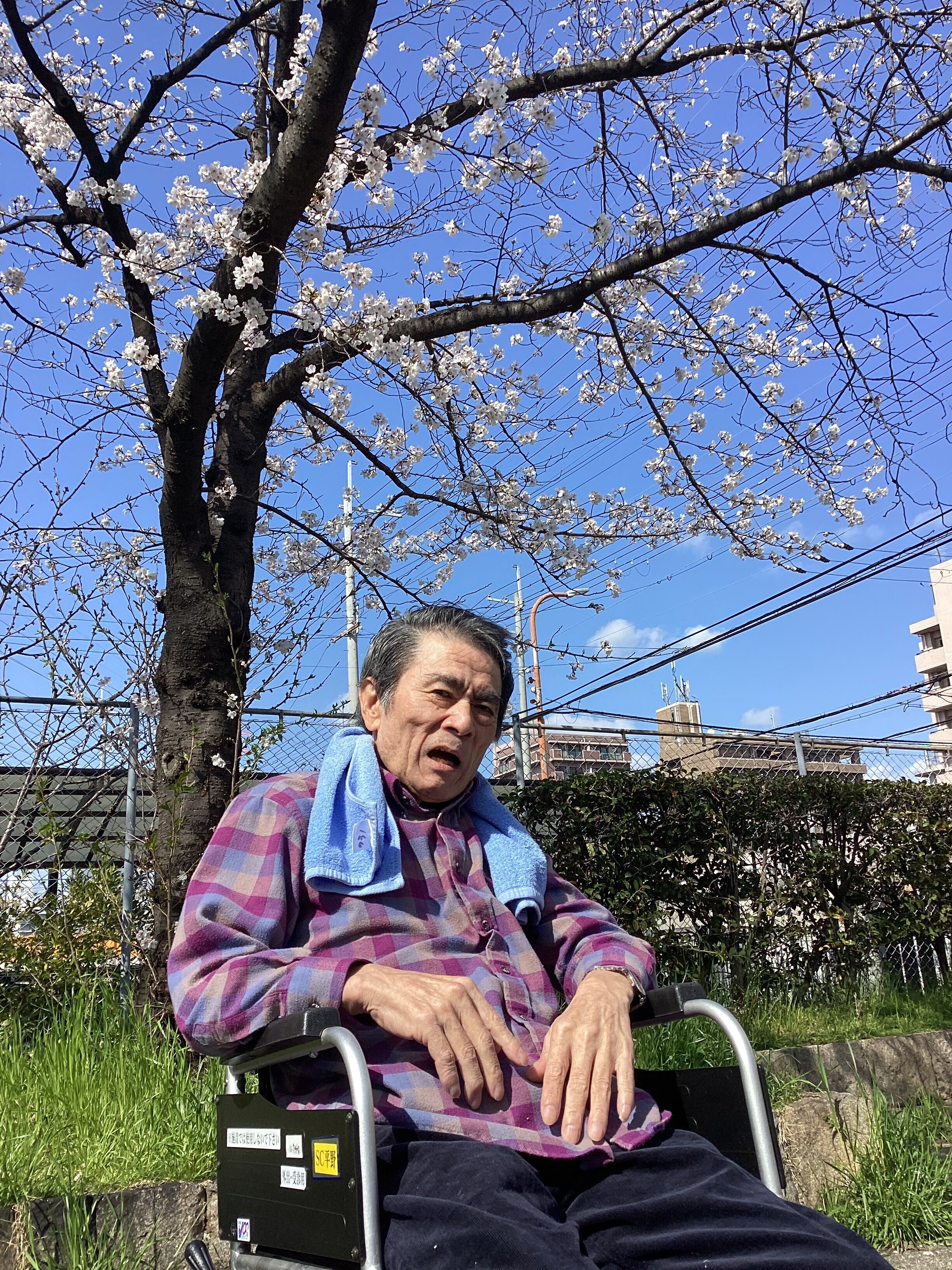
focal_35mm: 31
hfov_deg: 45.4
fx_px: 1137
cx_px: 476
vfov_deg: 58.4
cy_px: 635
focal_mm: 3.3
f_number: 2.4
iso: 25
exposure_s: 1/1359
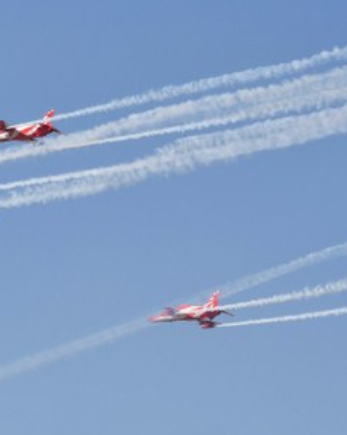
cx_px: 110
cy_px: 191
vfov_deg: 10.9
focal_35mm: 177
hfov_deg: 8.7
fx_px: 2276
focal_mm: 70
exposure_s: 1/1600
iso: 250
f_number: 8
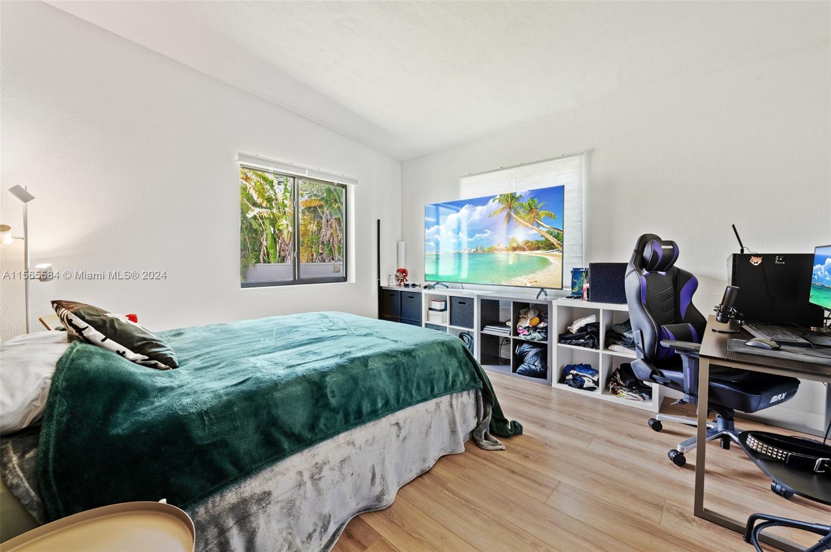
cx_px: 416
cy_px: 276
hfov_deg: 104.3
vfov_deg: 81.1
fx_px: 323
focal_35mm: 14
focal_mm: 14
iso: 200
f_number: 8
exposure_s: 1/1.67
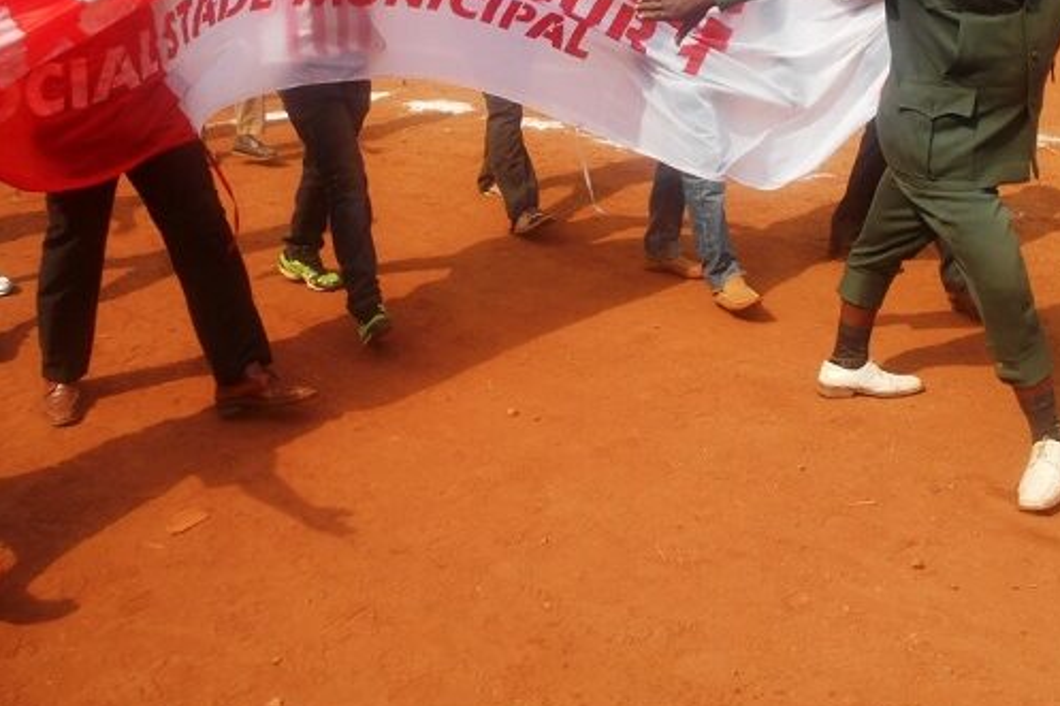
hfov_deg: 49.3
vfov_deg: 33.3
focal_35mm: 39
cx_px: 624
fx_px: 1148
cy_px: 147
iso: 80
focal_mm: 4.6
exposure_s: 1/640
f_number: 3.2
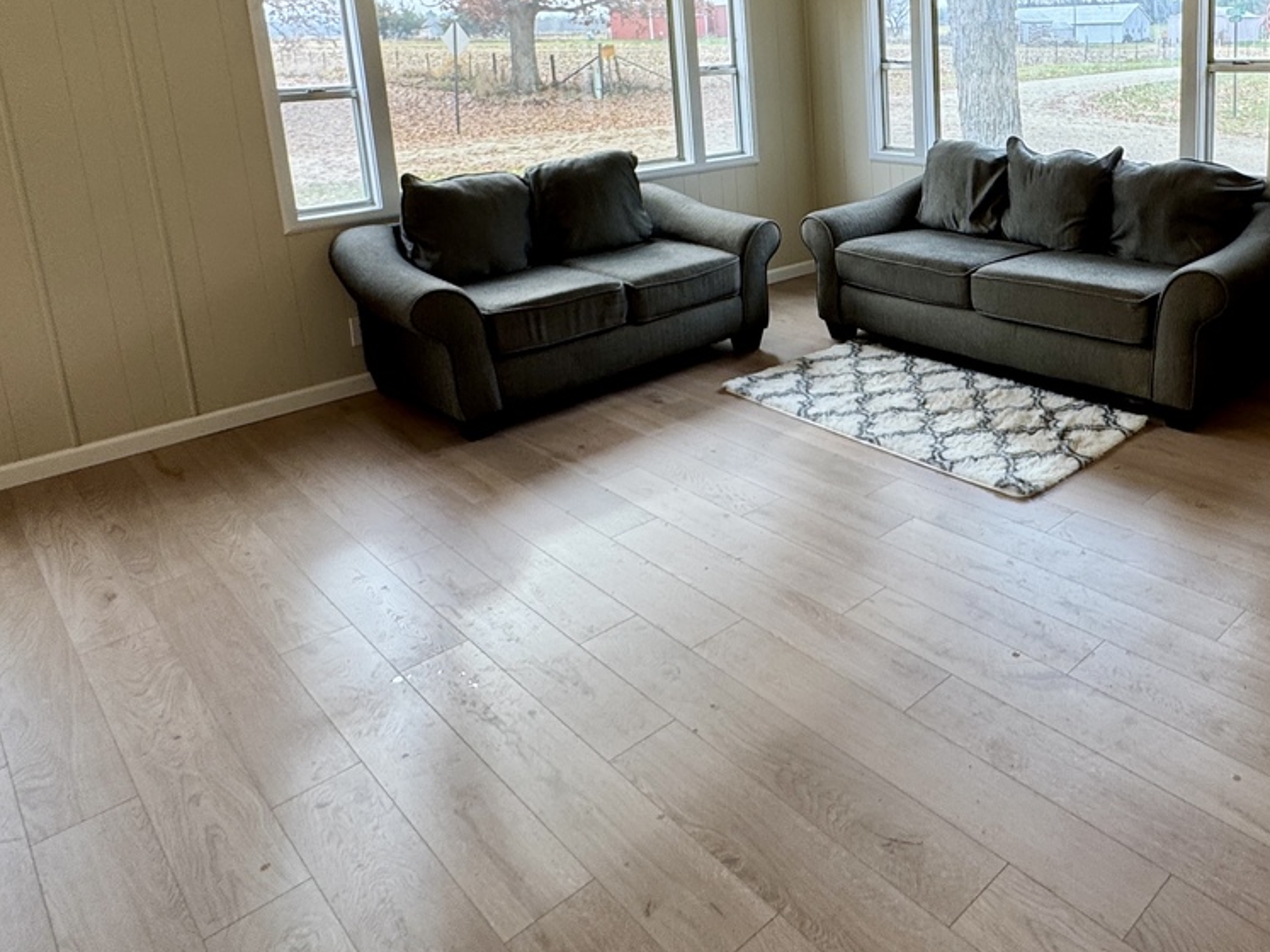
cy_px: 228
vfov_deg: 49.1
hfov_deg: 62.3
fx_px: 990
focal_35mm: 27
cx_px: 923
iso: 64
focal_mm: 2.22
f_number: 2.2
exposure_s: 1/120
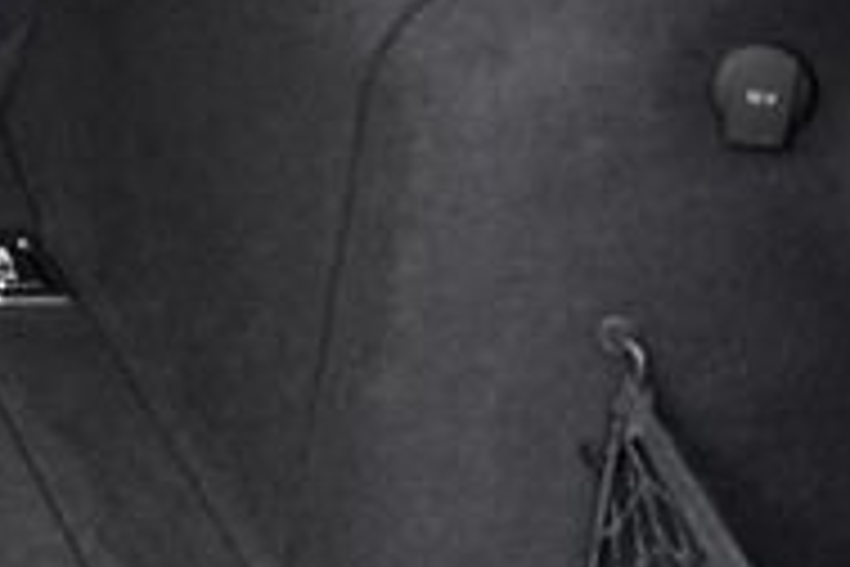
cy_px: 146
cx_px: -944
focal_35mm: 130
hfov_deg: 13.2
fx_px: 3069
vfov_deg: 10.5
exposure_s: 1/60
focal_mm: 24
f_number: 4
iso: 100
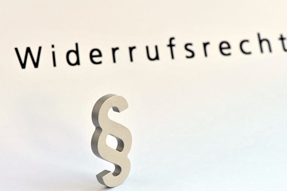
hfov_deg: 17.3
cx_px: 152
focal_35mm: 118
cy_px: 100
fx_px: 941
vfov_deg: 11.6
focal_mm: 105
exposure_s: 1/13
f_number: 13
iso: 200
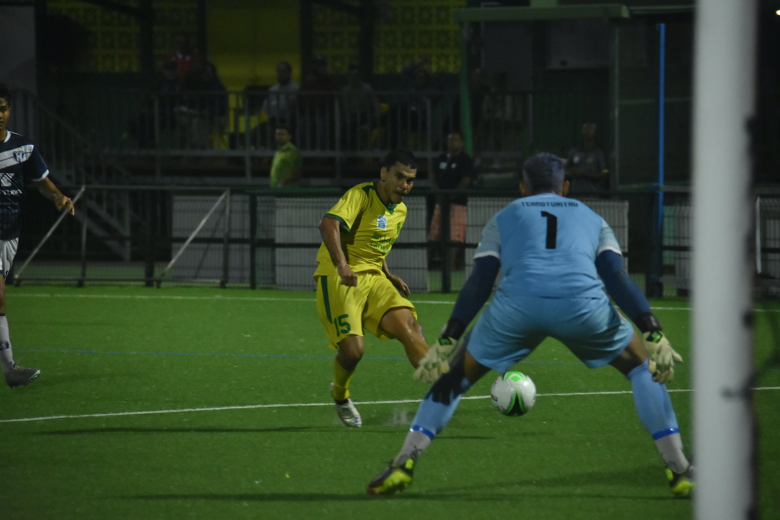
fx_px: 6501
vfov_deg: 4.6
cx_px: 390
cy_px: 260
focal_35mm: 300
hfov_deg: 6.9
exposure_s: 1/400
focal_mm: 200
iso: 4000
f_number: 5.6
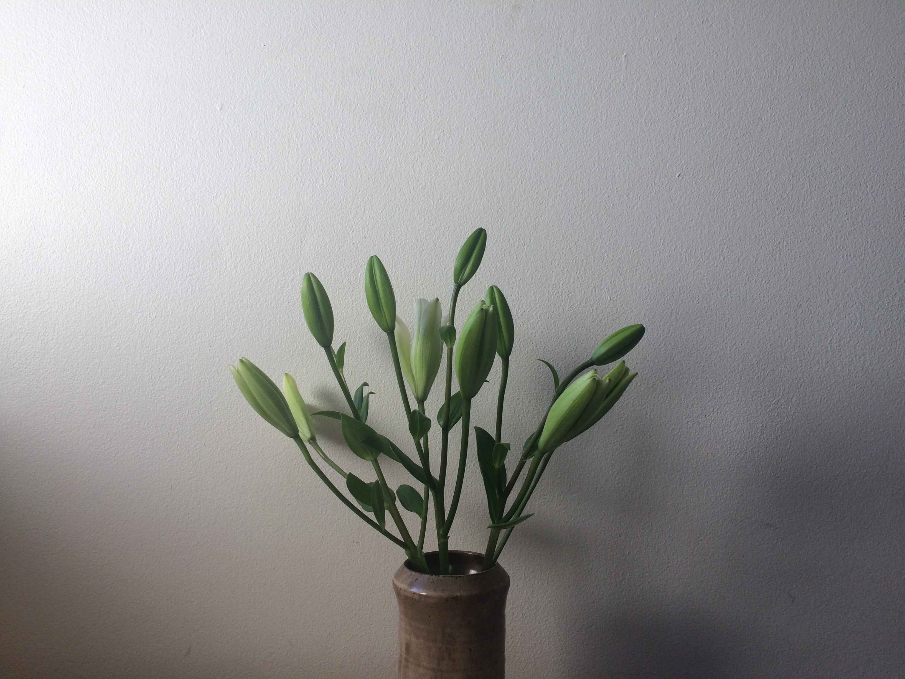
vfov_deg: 48.2
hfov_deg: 61.7
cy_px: 340
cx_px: 452
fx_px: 758
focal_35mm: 29
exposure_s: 1/148
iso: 32
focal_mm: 4.15
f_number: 2.2
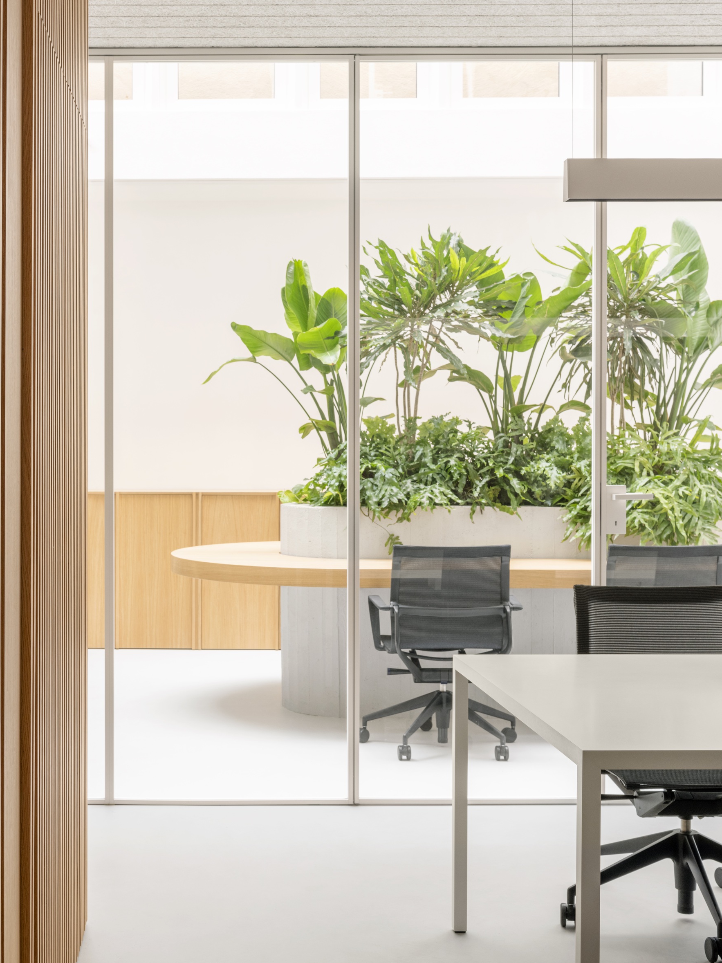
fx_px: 1363
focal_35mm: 49
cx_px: 346
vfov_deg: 38.8
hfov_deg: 29.7
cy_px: 418
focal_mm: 40
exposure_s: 1/2.5
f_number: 10
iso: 160
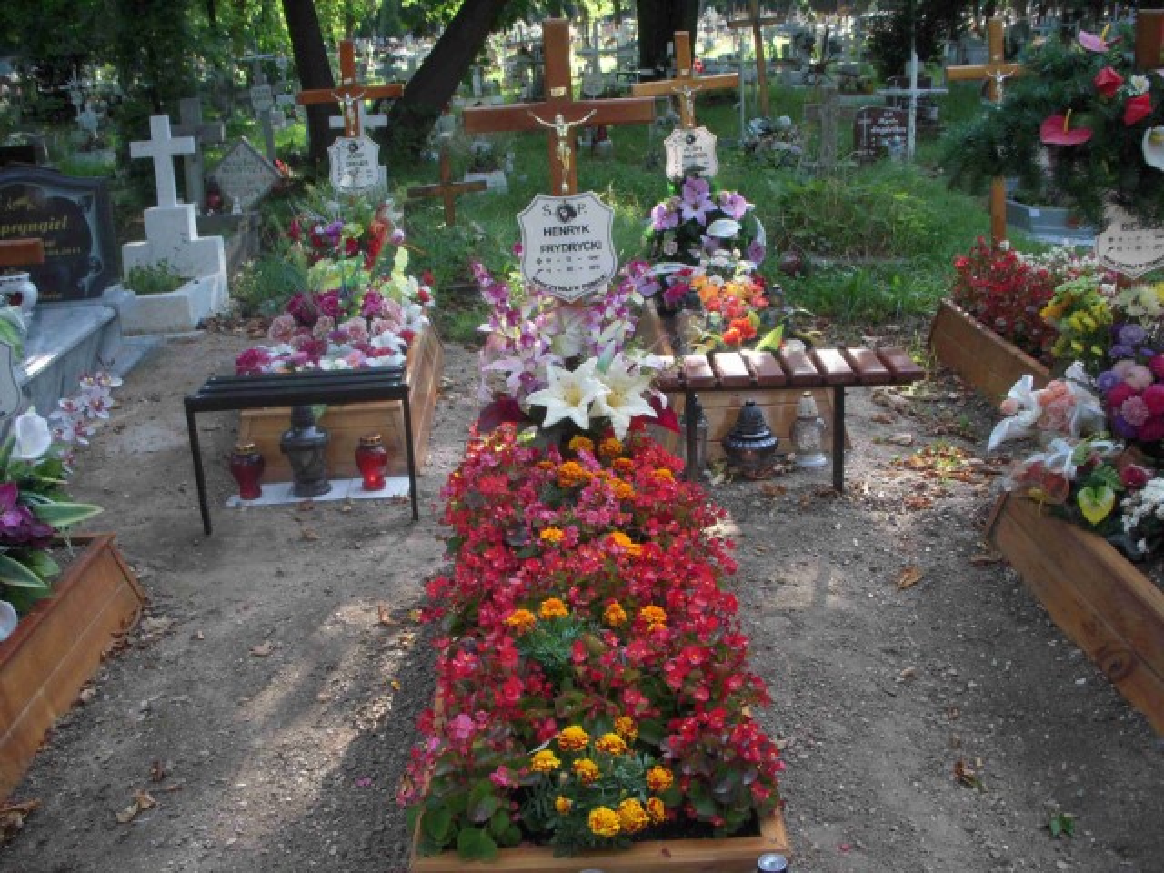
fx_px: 1278
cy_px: 436
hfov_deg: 49.0
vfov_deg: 37.7
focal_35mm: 38
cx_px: 582
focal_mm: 6.3
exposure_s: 1/100
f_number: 3.3
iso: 100
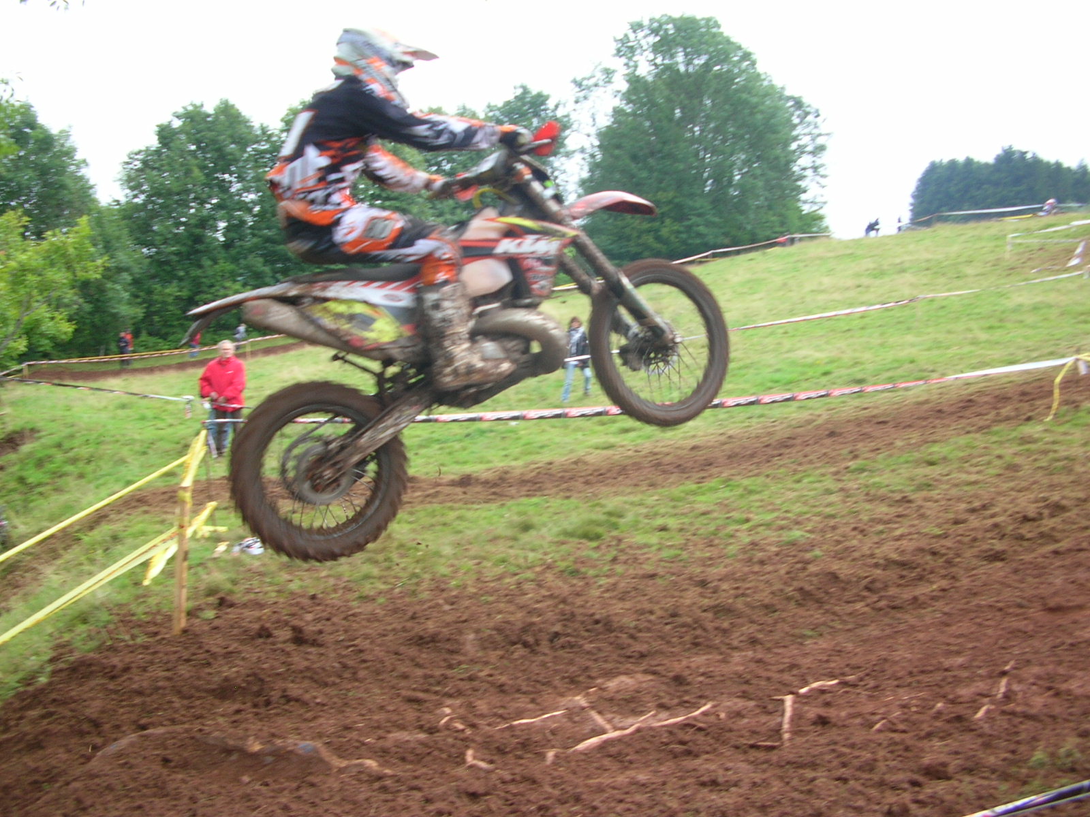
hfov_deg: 52.6
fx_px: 1102
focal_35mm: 35
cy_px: 408
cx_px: 545
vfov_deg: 40.7
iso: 50
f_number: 2.8
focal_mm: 5.8
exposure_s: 1/150
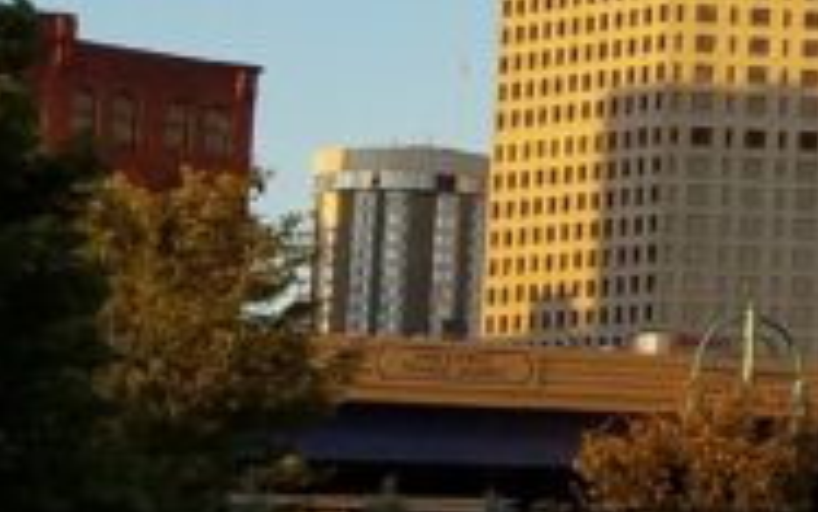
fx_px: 3367
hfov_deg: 11.2
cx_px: 2052
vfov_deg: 8.7
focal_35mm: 151
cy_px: 276
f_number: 1.7
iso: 50
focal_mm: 4.2
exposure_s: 1/638
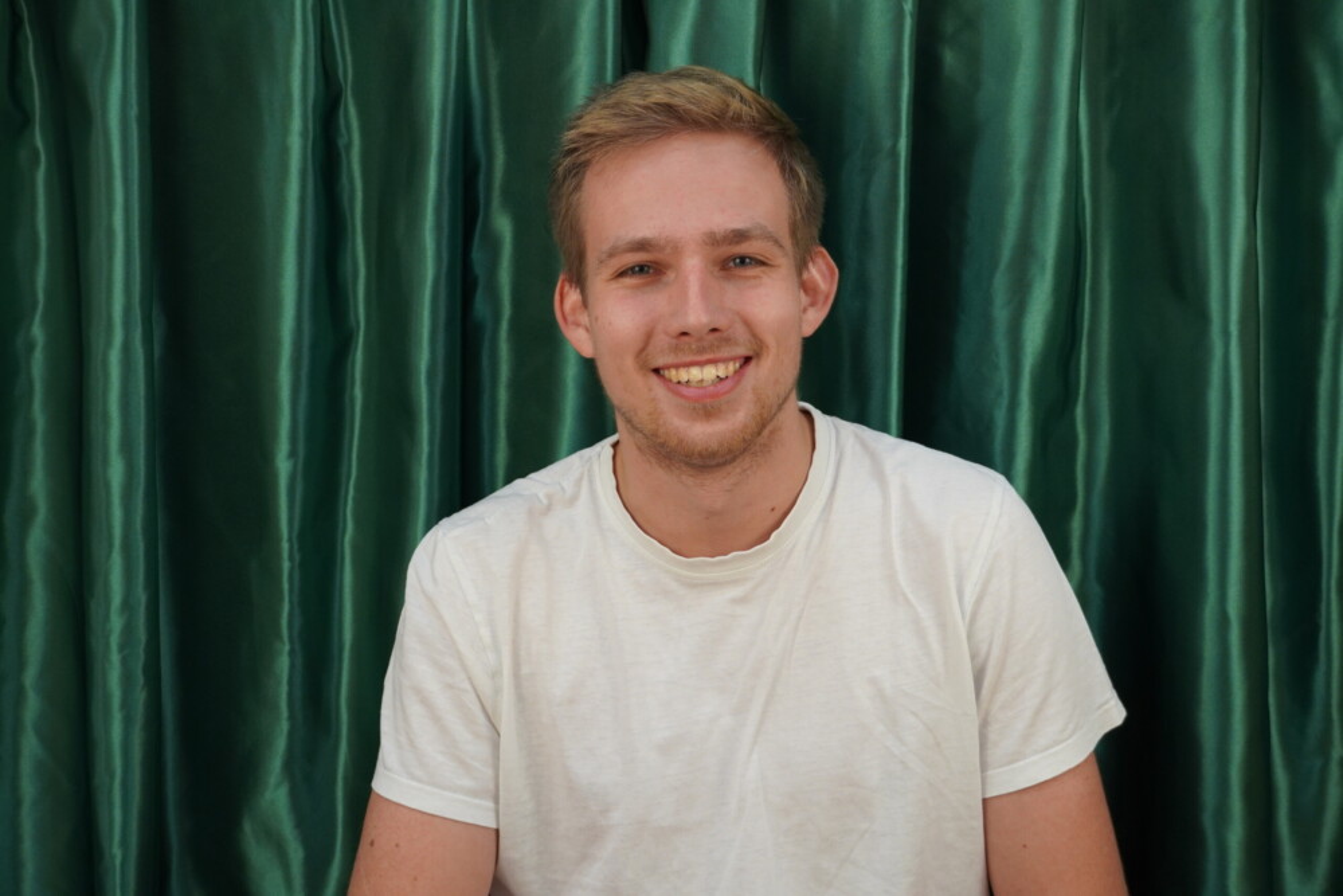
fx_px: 1791
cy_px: 448
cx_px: 672
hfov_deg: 41.1
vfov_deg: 28.1
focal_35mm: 48
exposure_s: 1/160
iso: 800
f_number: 4.5
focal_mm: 32
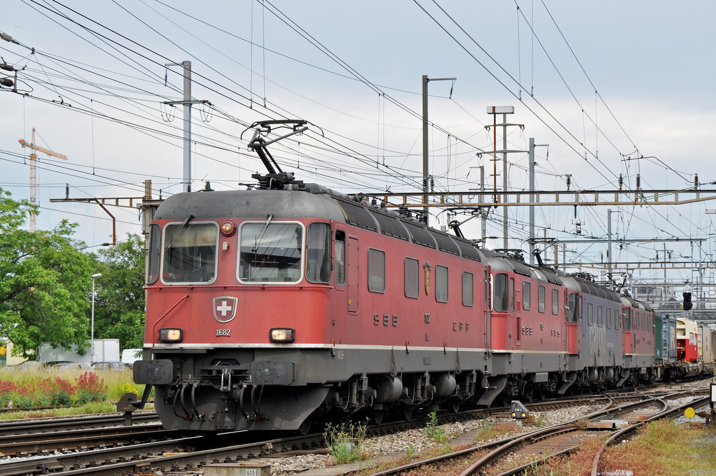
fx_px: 2086
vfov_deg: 13.0
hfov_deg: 19.5
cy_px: 238
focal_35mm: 105
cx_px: 358
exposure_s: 1/1000
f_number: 6.3
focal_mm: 70
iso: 320
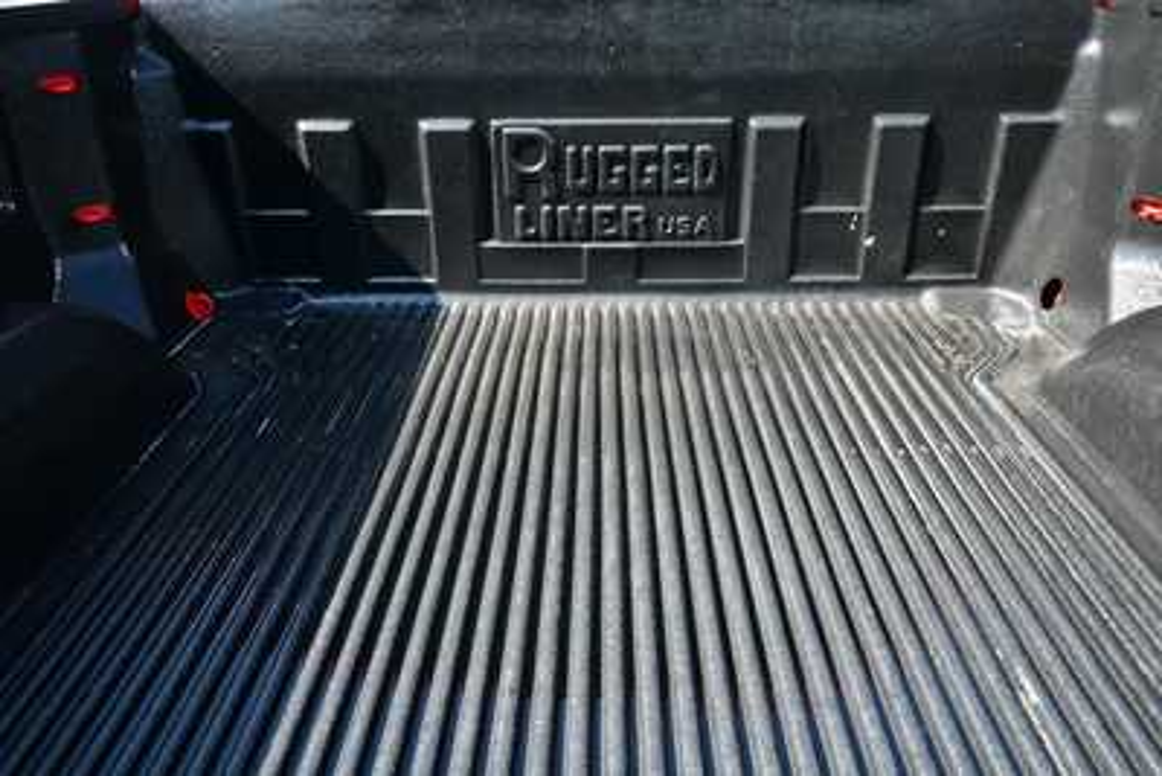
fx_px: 969
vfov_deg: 43.6
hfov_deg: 61.9
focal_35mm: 30
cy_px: 388
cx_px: 581
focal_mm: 20
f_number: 5.6
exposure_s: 1/250
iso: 450
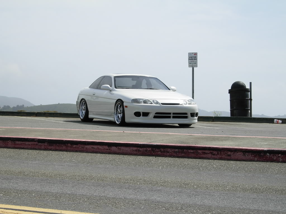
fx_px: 735
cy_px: 107
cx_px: 143
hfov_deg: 22.0
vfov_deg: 16.6
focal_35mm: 89
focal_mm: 18.6
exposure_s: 1/384
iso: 50
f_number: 6.7
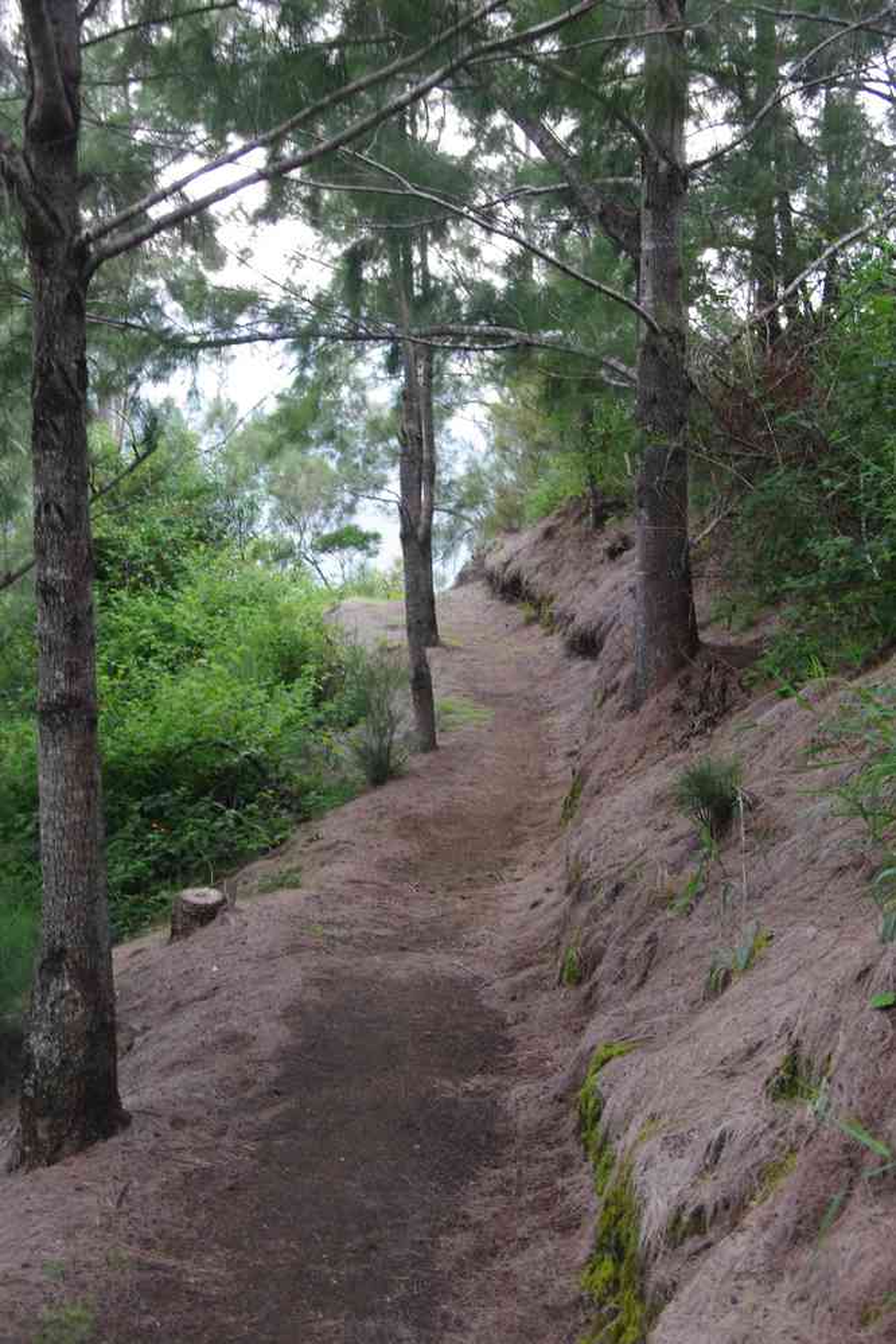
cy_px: 672
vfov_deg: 37.9
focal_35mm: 52
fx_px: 1960
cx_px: 448
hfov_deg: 25.8
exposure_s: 1/60
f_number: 6.3
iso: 3200
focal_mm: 35
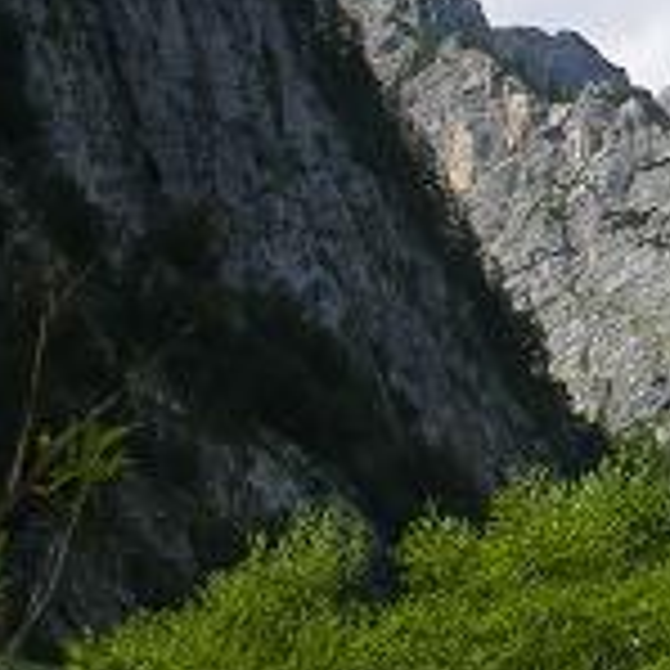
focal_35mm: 175
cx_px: 1165
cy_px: 364
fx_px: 3832
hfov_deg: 9.5
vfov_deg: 10.0
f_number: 5.6
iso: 64
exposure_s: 1/250
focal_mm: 9.3
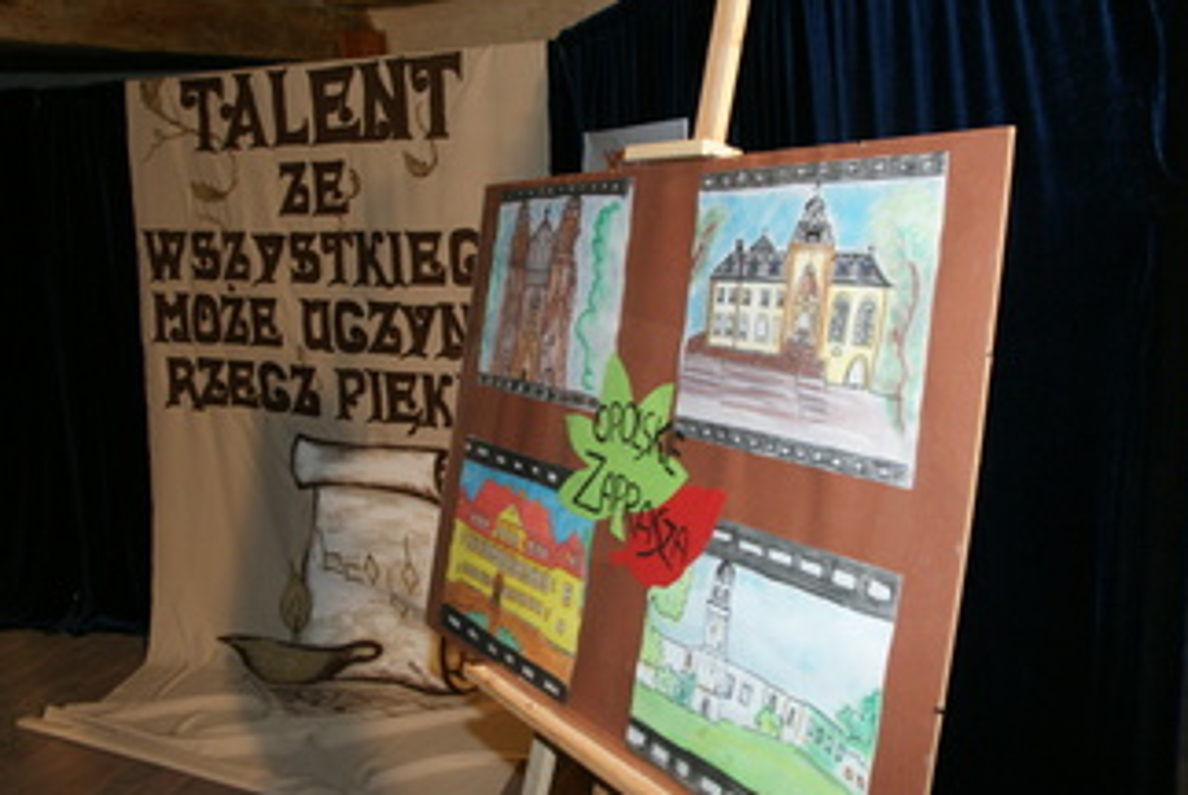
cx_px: 607
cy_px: 364
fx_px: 1044
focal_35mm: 32
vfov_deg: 41.6
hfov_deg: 59.3
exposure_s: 1/60
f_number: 5.6
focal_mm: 17
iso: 400
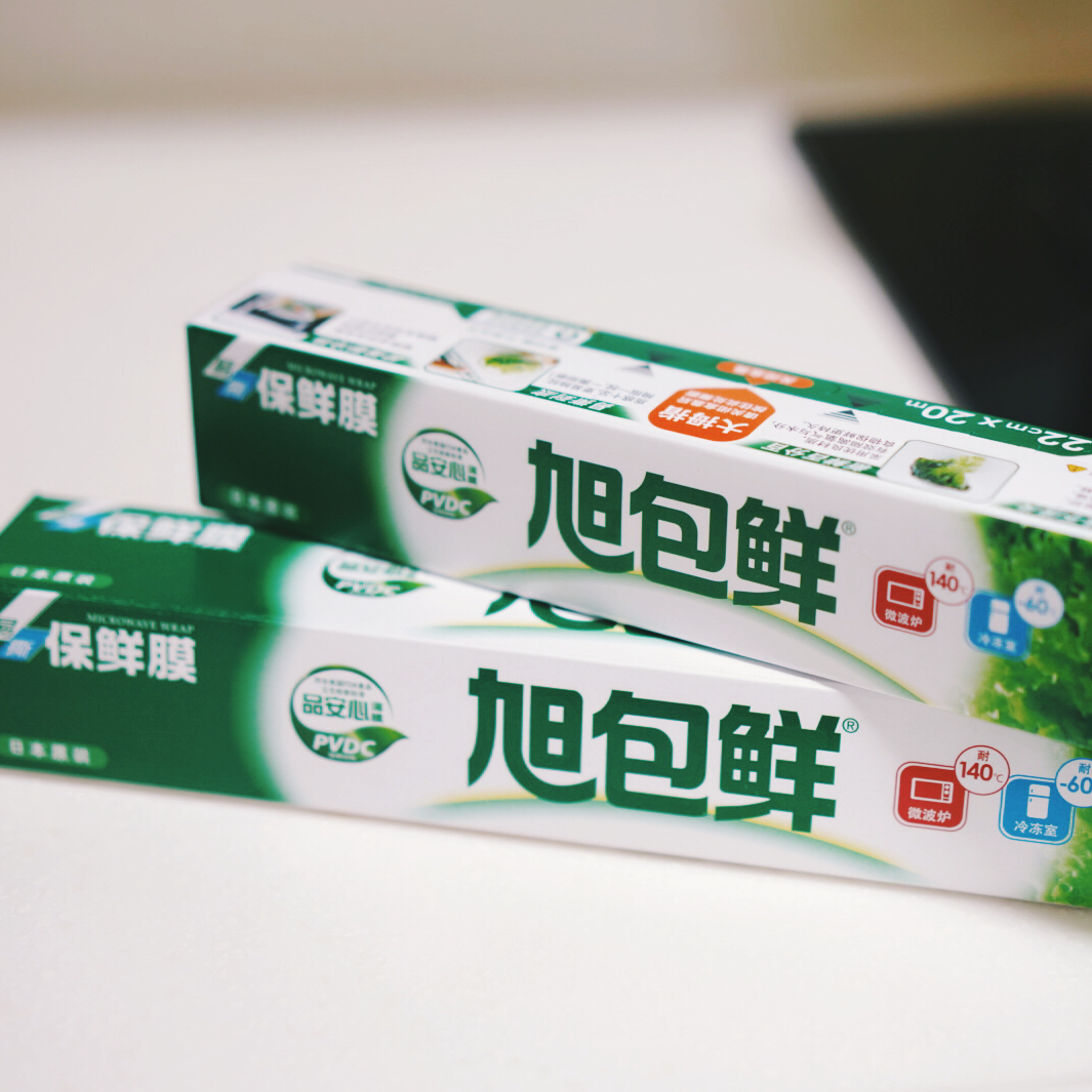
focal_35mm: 71
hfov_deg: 24.2
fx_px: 2534
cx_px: 687
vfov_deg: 24.3
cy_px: 547
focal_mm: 55
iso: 400
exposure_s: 1/60
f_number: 2.2
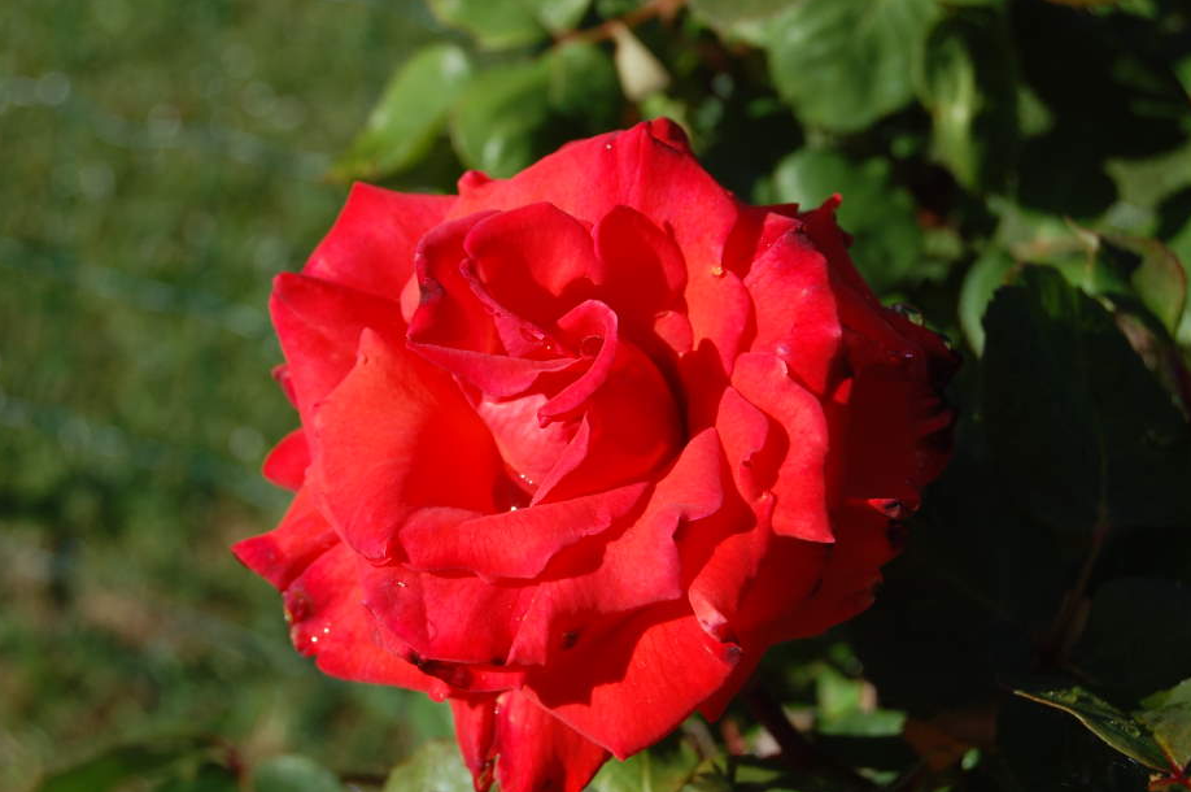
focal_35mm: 85
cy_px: 408
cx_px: 579
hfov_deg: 23.9
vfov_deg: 16.0
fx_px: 2809
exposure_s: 1/400
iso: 200
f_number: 10
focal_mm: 52
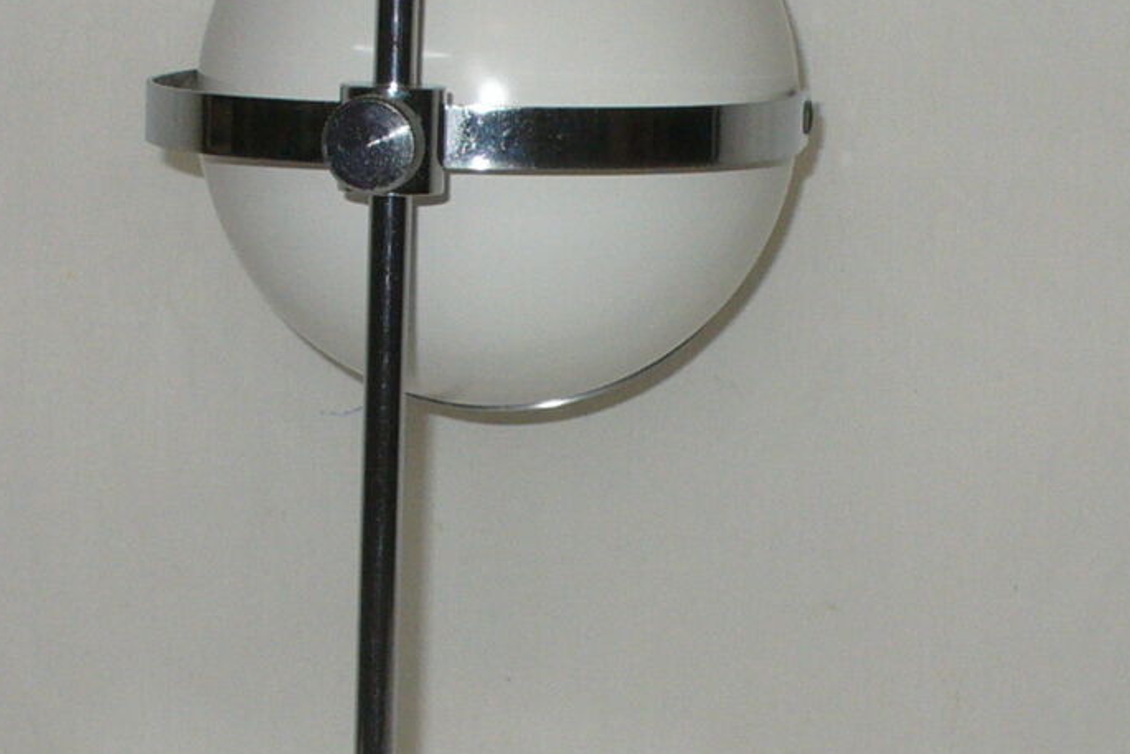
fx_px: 3610
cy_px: 365
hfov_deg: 17.8
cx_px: 666
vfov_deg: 11.9
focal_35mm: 115
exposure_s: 1/60
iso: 100
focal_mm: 6.1
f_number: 2.8
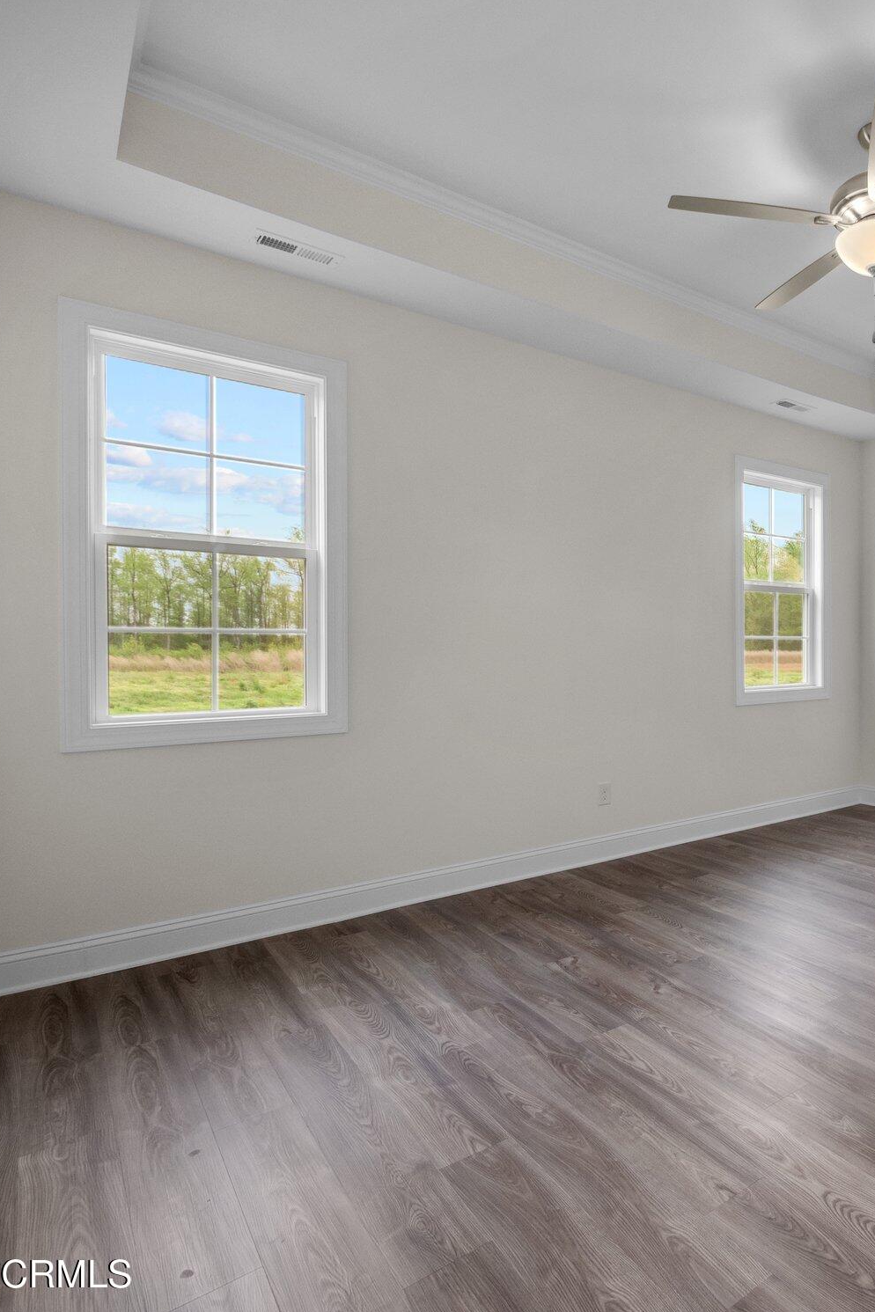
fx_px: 729
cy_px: 660
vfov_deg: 84.0
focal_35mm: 20
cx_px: 747
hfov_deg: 55.6
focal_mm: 7
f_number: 4
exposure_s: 1/60
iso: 400
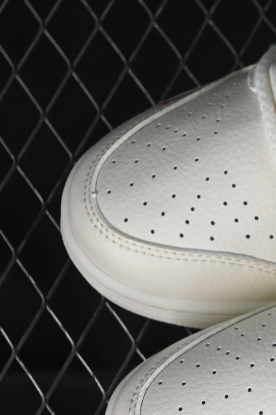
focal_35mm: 199
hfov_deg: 6.7
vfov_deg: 10.3
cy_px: 253
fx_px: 2289
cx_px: 505
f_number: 7.1
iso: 160
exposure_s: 1/80
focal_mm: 50
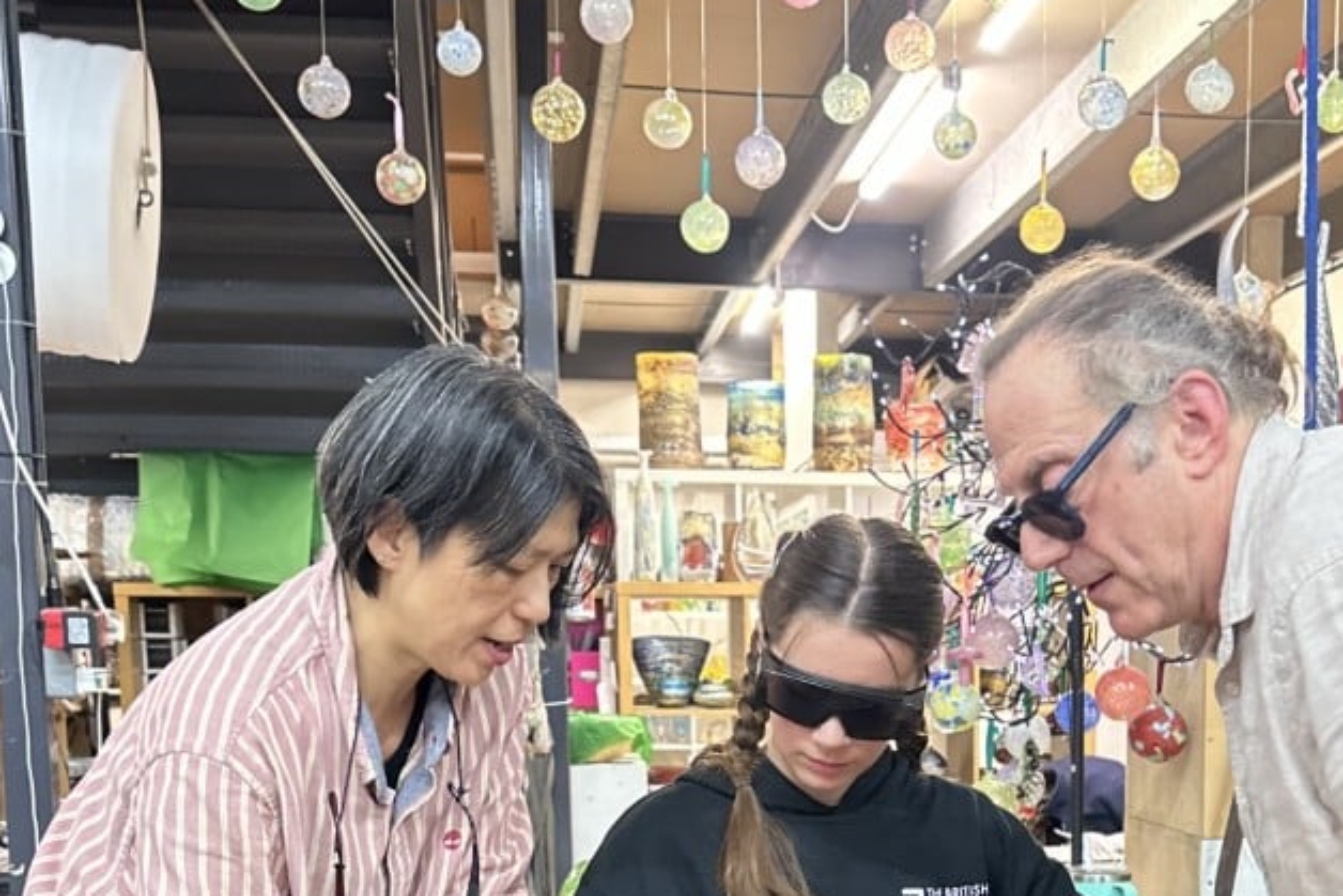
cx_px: 898
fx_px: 1978
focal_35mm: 53
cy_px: 929
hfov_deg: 37.1
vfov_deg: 24.2
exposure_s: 1/50
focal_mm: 6.86
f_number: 1.78
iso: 500
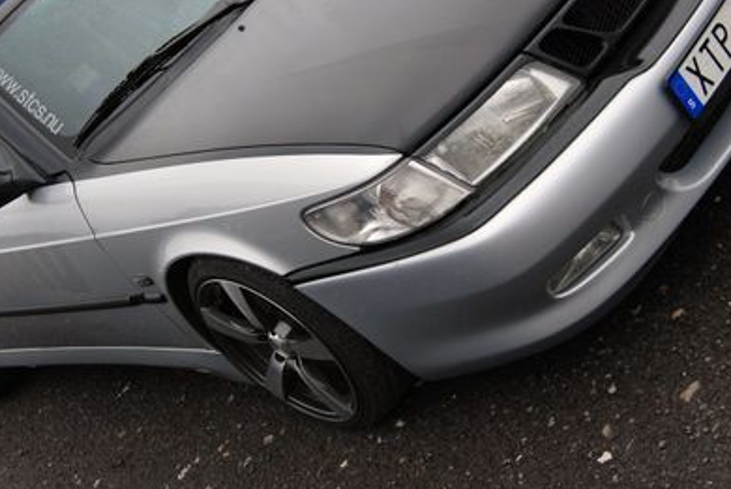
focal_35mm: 64
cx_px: 321
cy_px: 148
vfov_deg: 21.2
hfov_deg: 31.4
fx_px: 1301
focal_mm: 26
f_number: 5.6
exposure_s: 1/125
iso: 100
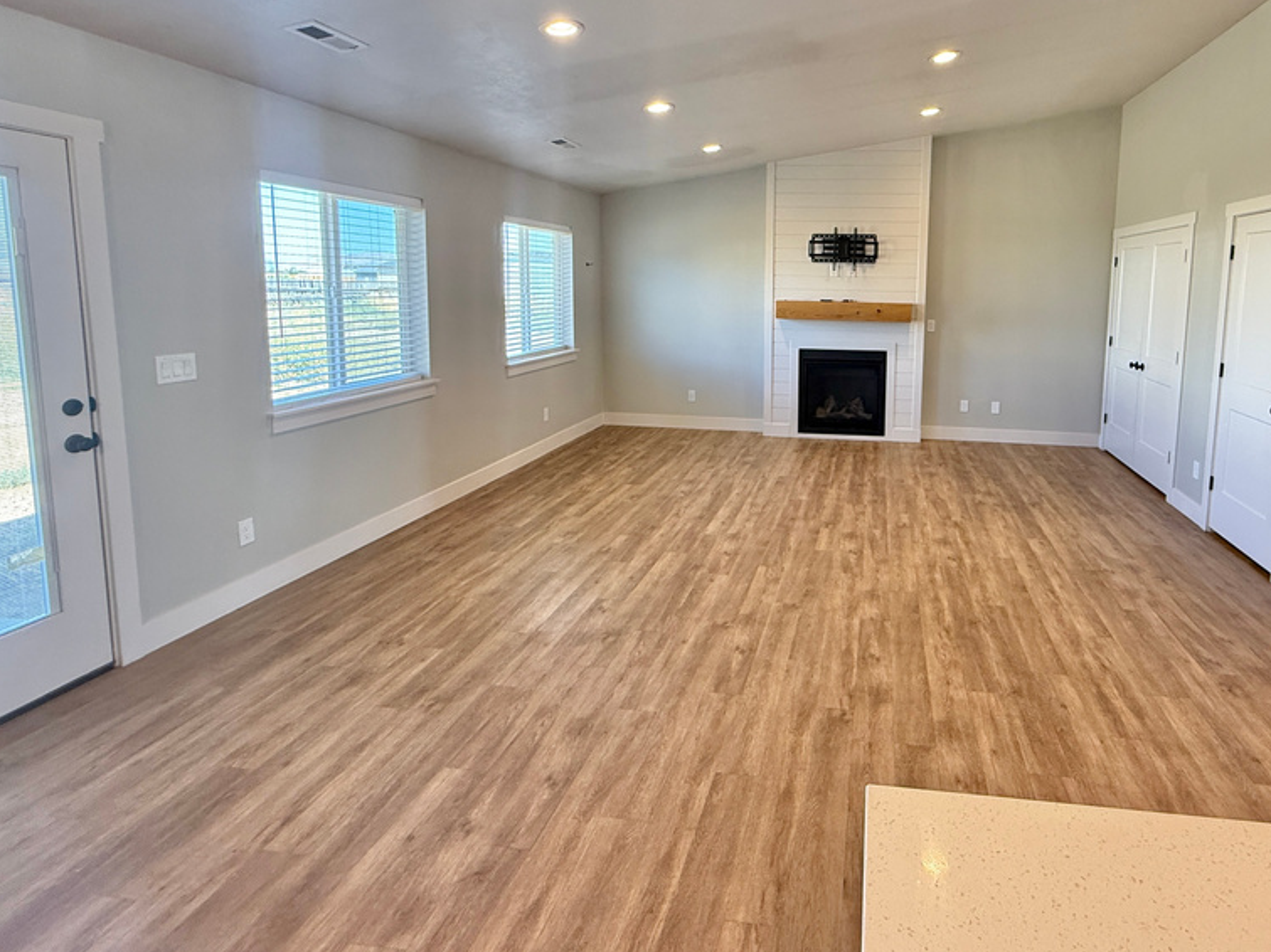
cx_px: 811
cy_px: 358
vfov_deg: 67.6
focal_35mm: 19
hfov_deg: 82.7
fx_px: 698
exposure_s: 1/120
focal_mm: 2.22
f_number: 2.2
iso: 200
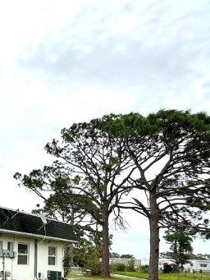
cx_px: -78
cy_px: 221
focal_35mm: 42
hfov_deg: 27.4
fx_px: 340
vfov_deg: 42.9
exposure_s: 1/545
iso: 40
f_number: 2.2
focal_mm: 2.22
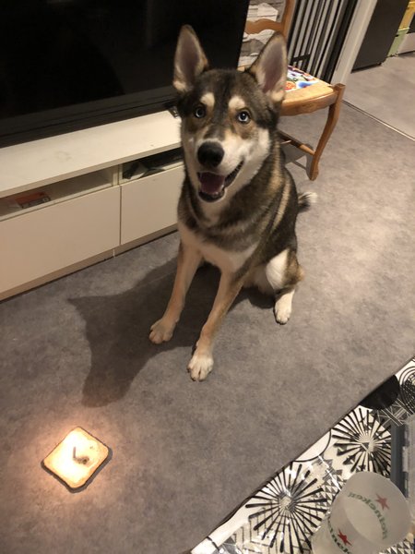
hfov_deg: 49.7
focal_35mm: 28
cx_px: 208
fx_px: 448
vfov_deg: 63.4
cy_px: 277
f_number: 1.8
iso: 100
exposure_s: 1/4
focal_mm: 4
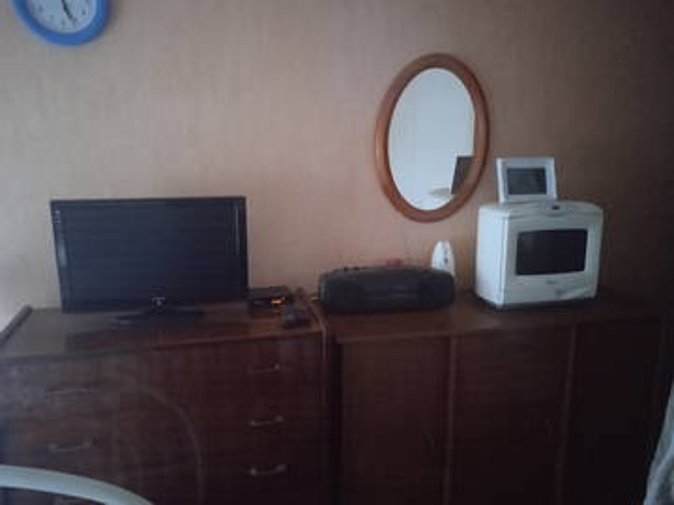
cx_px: 337
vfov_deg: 49.7
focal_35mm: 28
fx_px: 545
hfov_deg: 63.4
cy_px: 252
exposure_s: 1/14.3
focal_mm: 3.43
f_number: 2.2
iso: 5173
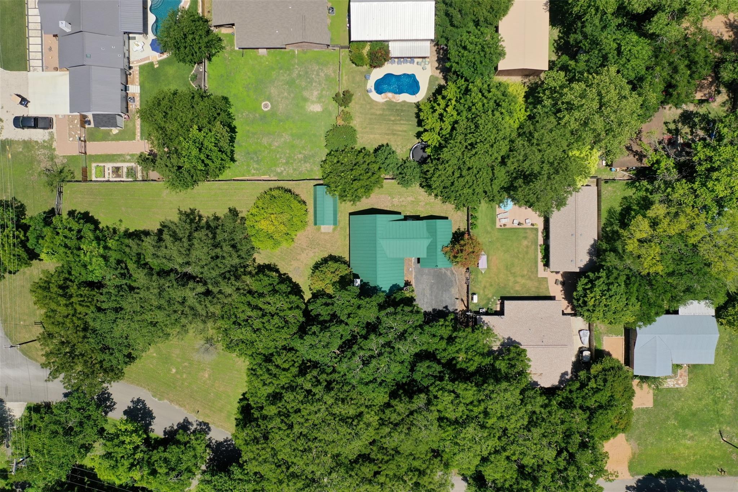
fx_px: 574
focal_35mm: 28
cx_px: 369
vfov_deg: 46.4
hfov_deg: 65.5
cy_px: 246
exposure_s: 1/80
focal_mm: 10.26
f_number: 4
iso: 100
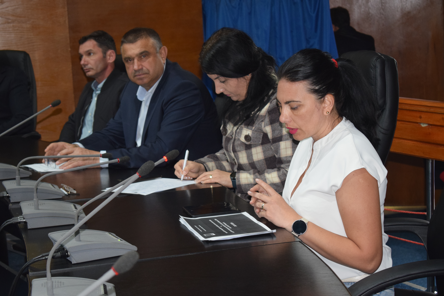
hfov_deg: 24.6
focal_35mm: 82
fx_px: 1017
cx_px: 222
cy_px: 148
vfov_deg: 16.6
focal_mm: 55
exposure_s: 1/60
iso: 1600
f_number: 5.6
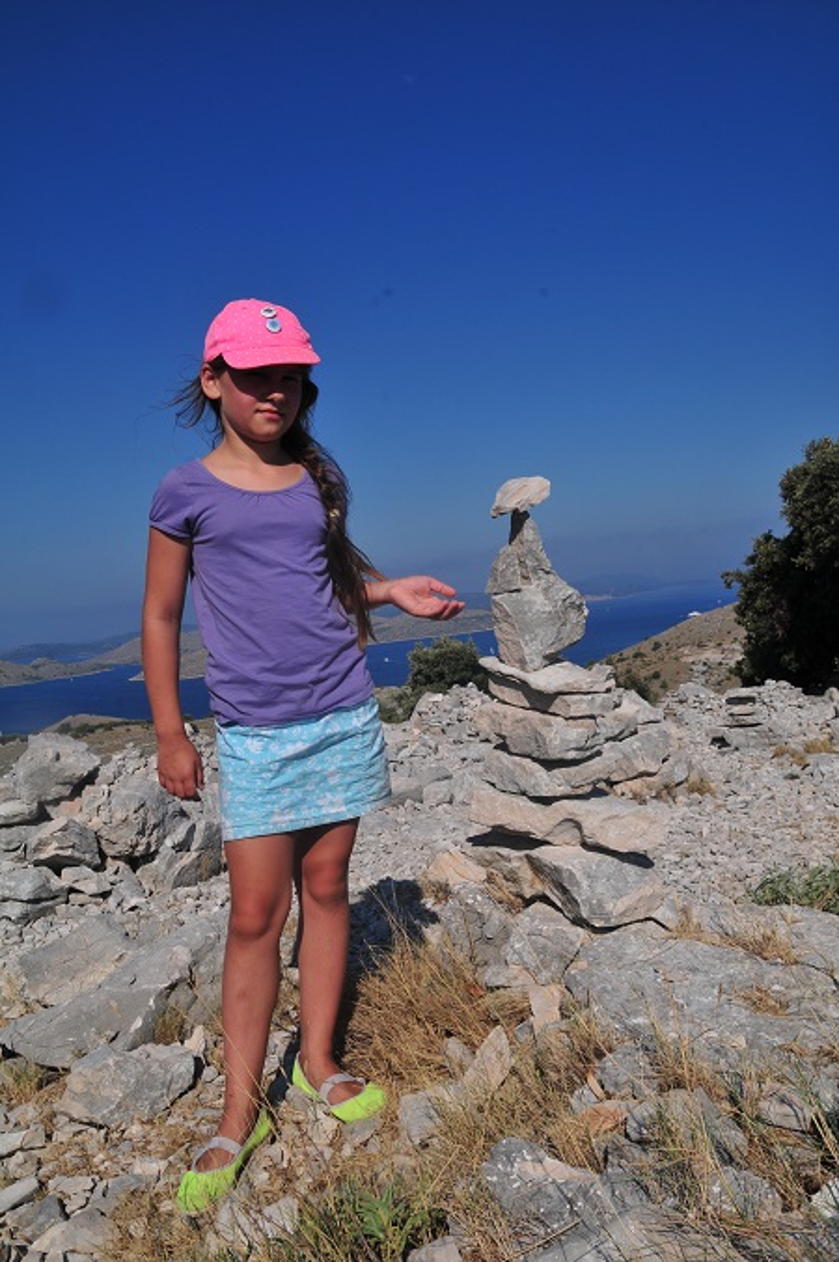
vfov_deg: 62.0
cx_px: 420
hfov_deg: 43.5
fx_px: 1051
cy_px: 631
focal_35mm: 30
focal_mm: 20
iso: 200
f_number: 14
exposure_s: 1/400
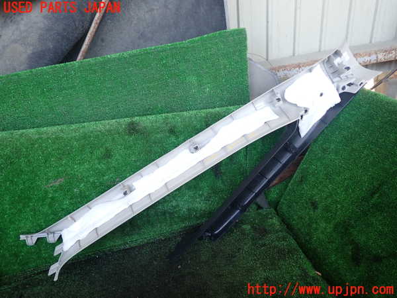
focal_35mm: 30
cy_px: 149
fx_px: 344
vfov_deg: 46.8
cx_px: 198
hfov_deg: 60.0
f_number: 2.3
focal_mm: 5.4
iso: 125
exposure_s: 1/60
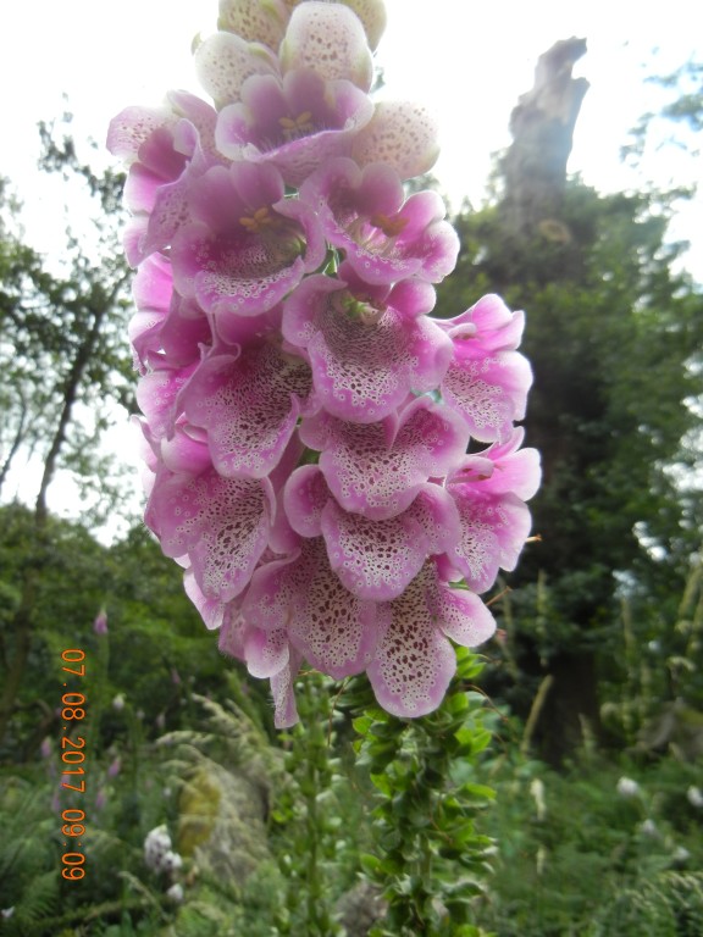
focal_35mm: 30
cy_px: 468
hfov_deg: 46.8
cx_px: 352
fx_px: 812
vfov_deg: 60.0
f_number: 3.5
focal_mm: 5.4
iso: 160
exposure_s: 1/474
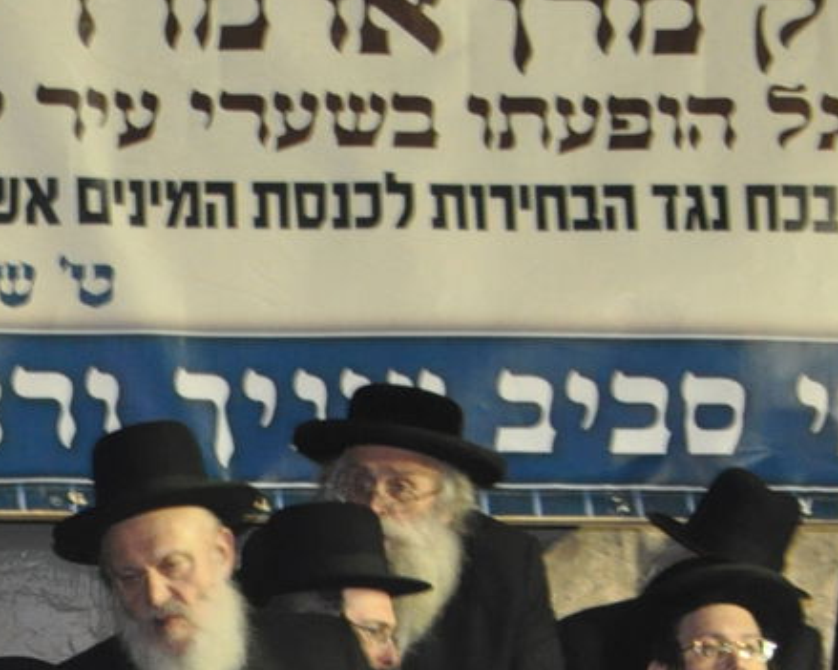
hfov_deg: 2.9
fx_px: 16688
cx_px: -65
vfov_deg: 2.3
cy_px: 764
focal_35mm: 673
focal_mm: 150
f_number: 5.6
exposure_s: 1/80
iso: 2000
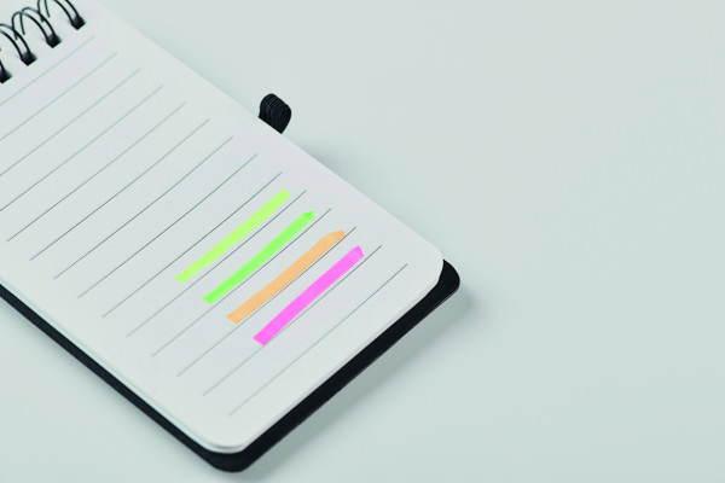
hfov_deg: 19.5
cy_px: 242
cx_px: 362
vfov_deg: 13.0
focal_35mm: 105
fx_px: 2114
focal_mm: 105
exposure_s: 1/125
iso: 100
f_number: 13
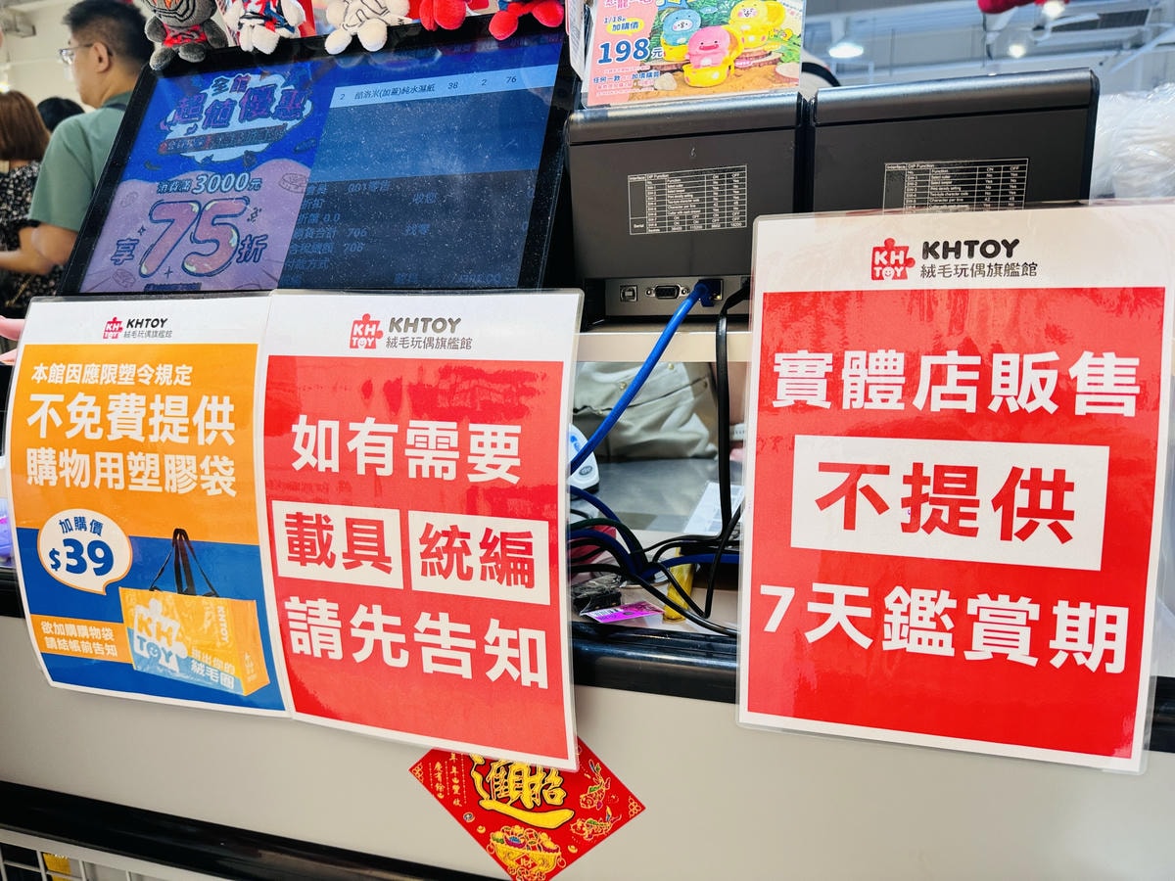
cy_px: 440
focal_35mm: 24
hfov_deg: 71.6
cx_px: 588
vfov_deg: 56.8
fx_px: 815
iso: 125
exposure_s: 1/60
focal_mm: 6.86
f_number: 1.78
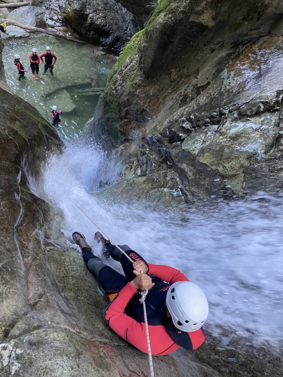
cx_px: 142
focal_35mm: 26
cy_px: 188
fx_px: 283
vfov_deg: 67.3
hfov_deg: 53.1
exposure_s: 1/60
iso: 320
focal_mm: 4.25
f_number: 1.8
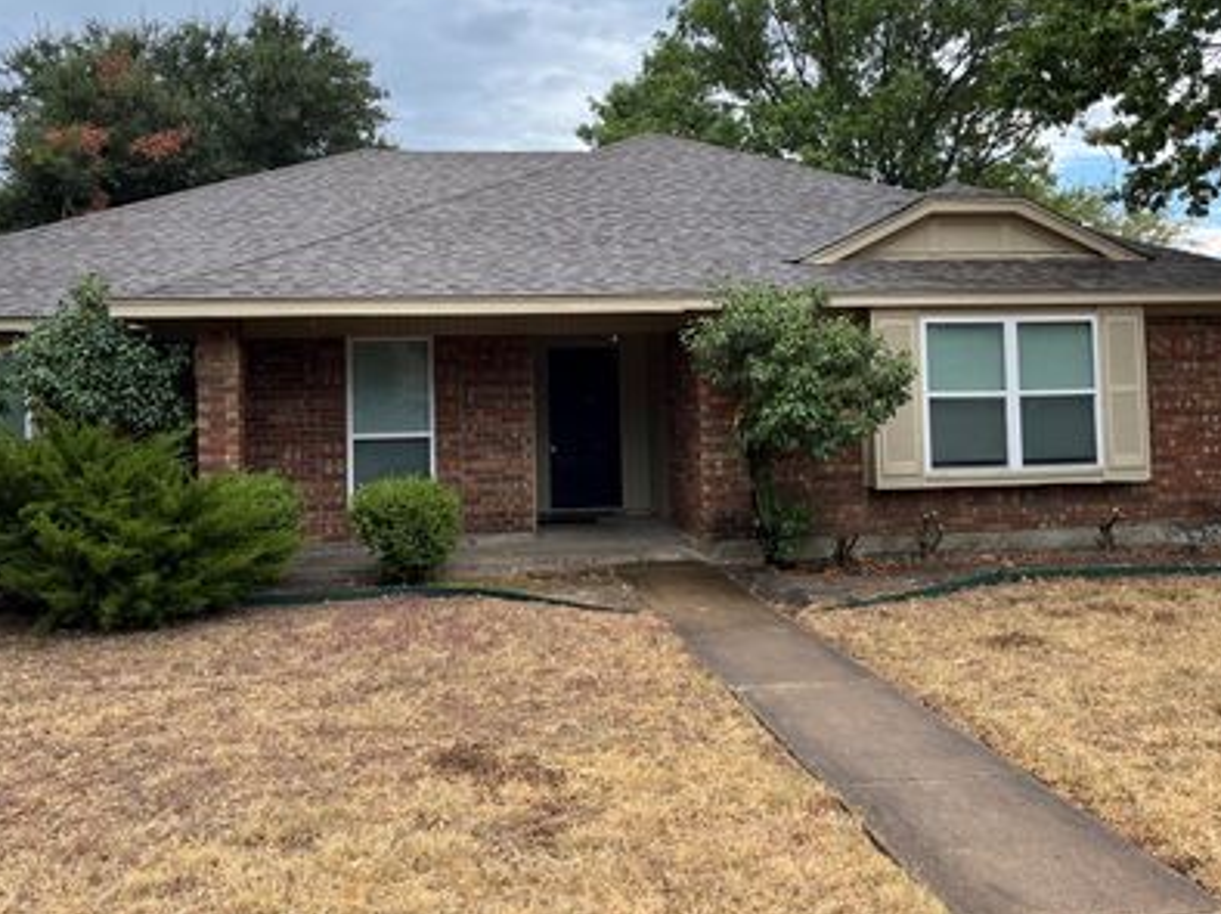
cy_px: 345
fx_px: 1163
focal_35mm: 33
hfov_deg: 55.4
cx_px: 607
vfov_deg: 42.6
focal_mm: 5.1
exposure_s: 1/1186
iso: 50
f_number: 1.6
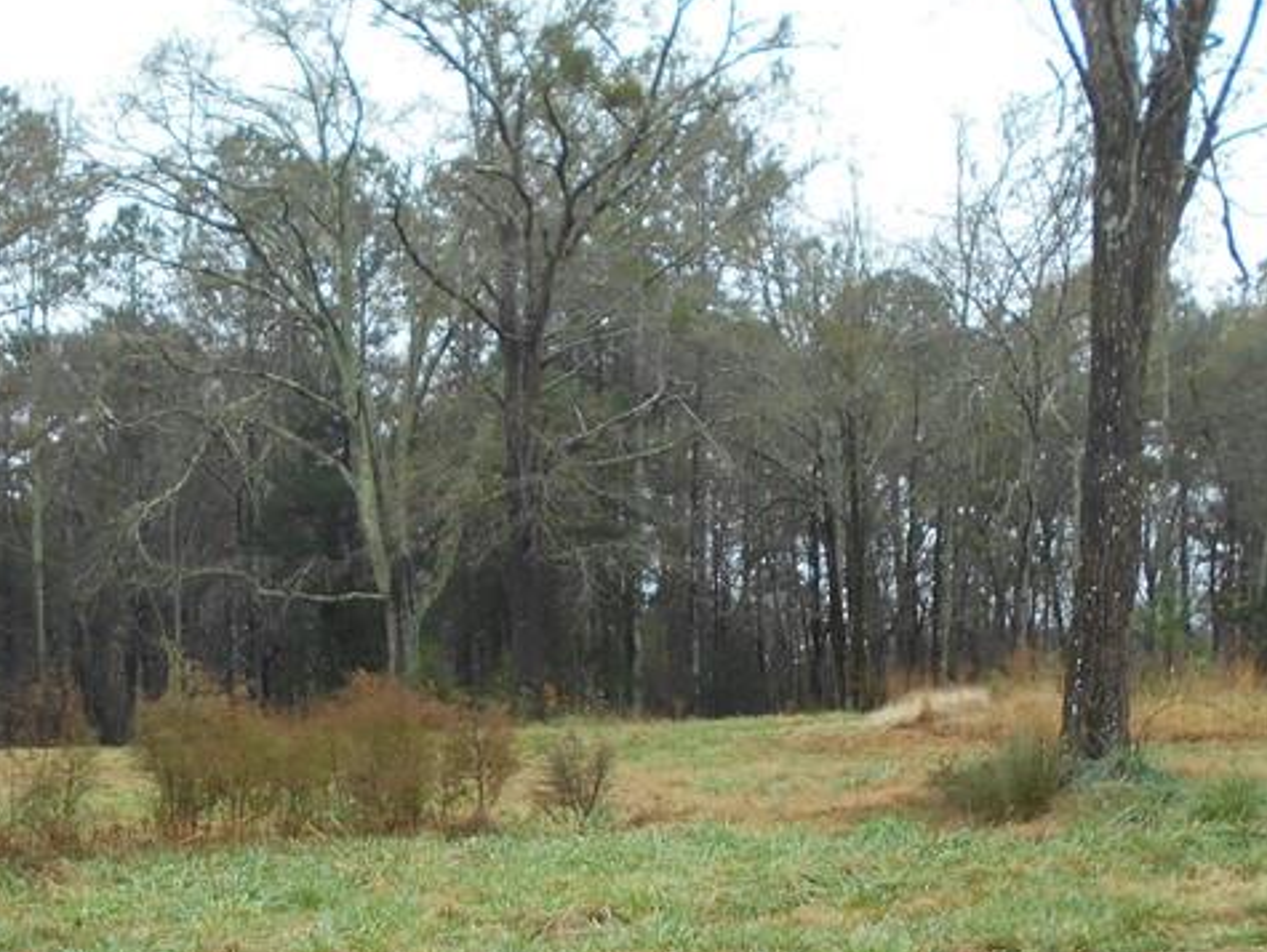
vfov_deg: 25.6
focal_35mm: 56
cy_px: 779
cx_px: 288
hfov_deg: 33.5
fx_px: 2051
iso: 80
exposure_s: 1/80
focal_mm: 4.6
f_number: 3.2
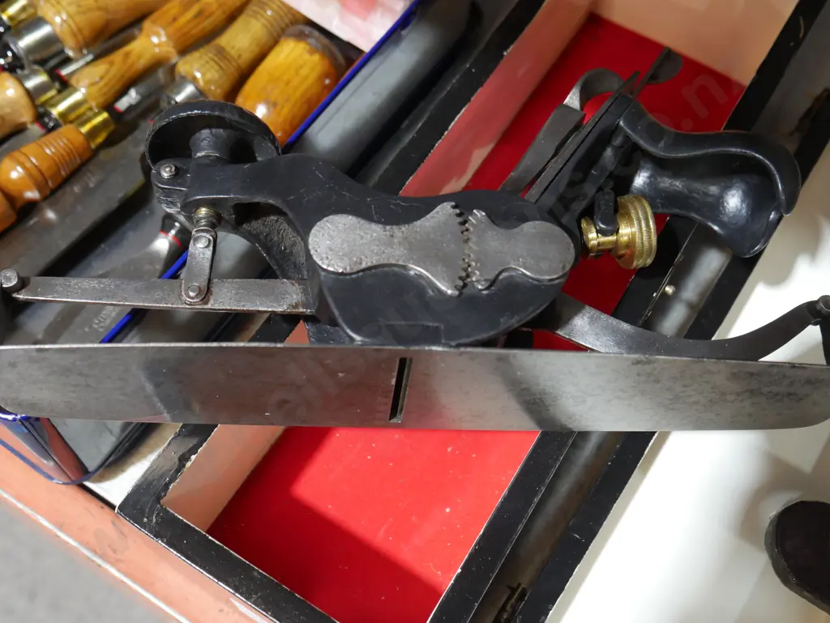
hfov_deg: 46.8
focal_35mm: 40
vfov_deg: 36.0
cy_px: 312
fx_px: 960
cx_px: 415
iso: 1250
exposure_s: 1/60
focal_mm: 20
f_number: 4.4
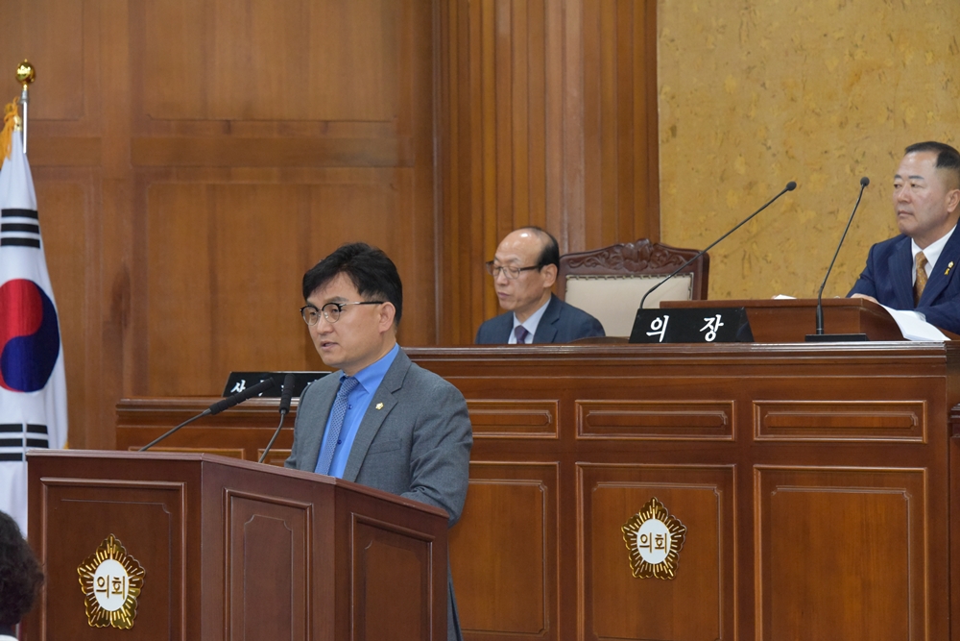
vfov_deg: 9.2
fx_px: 4000
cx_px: 480
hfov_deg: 13.7
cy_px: 320
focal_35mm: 150
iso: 6400
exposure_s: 1/160
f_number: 9
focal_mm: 150
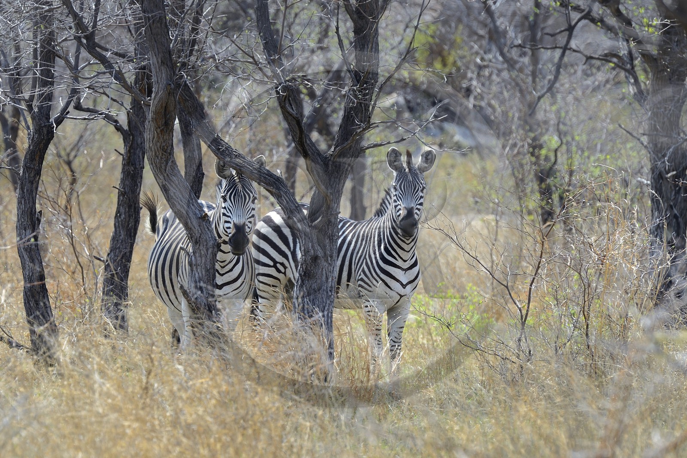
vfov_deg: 5.1
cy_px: 229
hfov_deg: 7.6
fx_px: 5151
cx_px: 344
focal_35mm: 270
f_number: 6.3
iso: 400
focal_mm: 270
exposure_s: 1/640
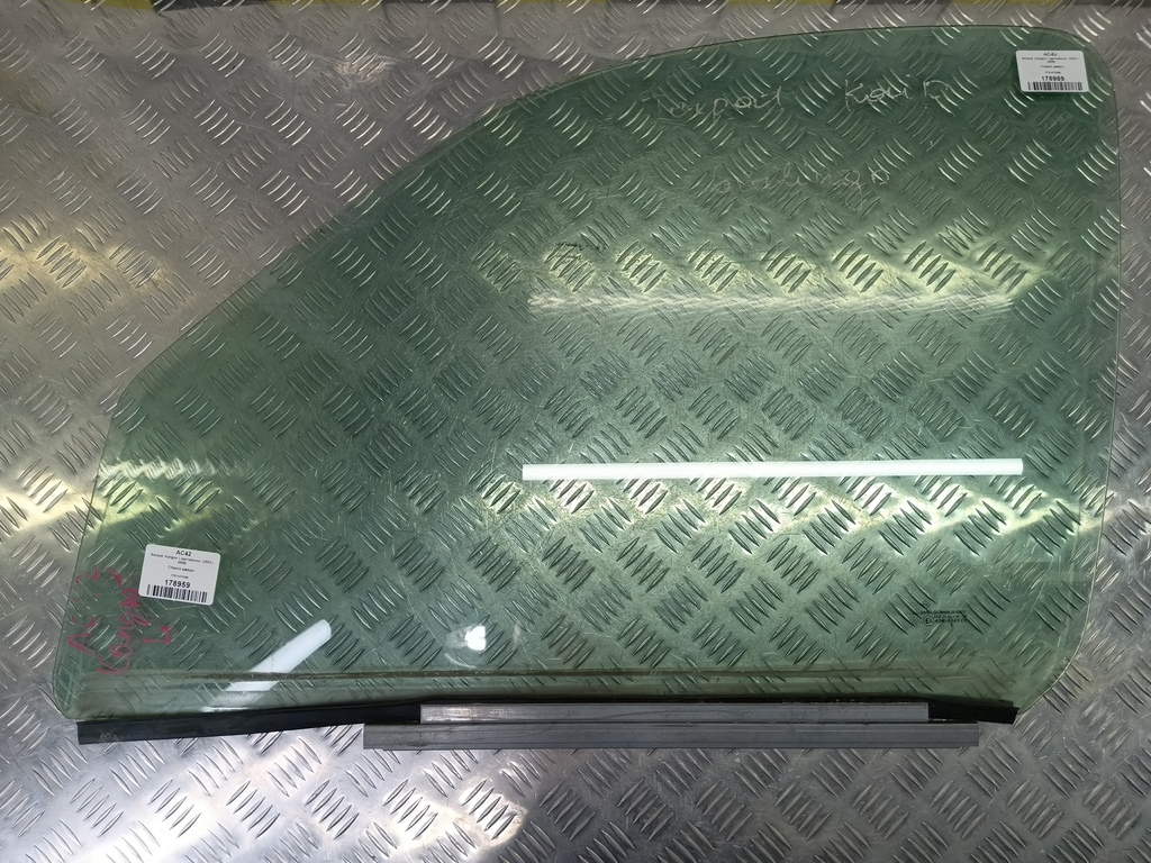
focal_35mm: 23
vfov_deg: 58.9
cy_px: 432
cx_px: 576
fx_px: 765
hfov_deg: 73.9
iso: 137
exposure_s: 1/100
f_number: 1.6
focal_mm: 4.11
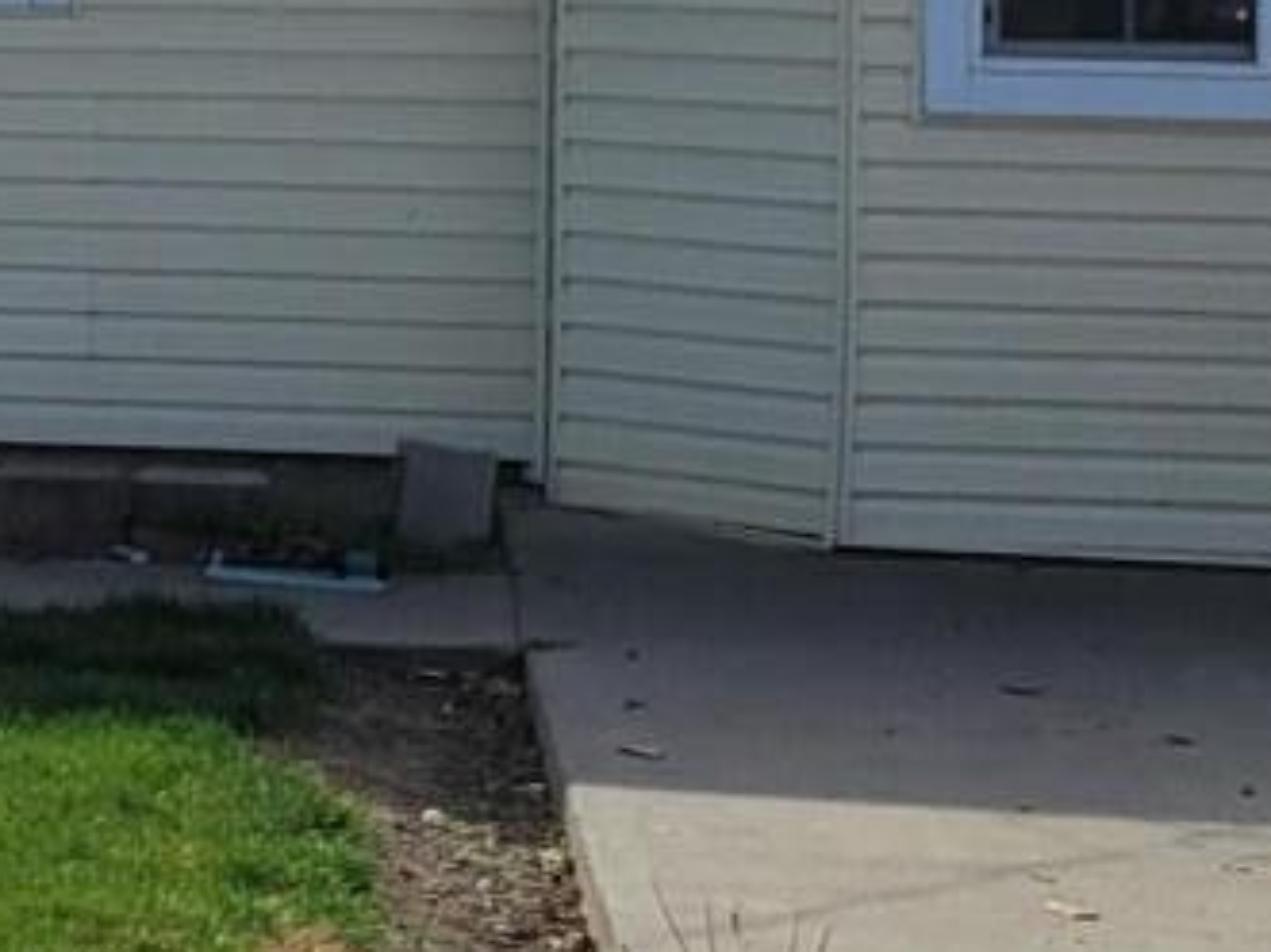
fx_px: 5762
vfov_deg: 9.3
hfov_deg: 11.7
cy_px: -169
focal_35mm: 157
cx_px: -975
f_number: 1.8
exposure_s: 1/4032
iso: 40
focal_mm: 5.4
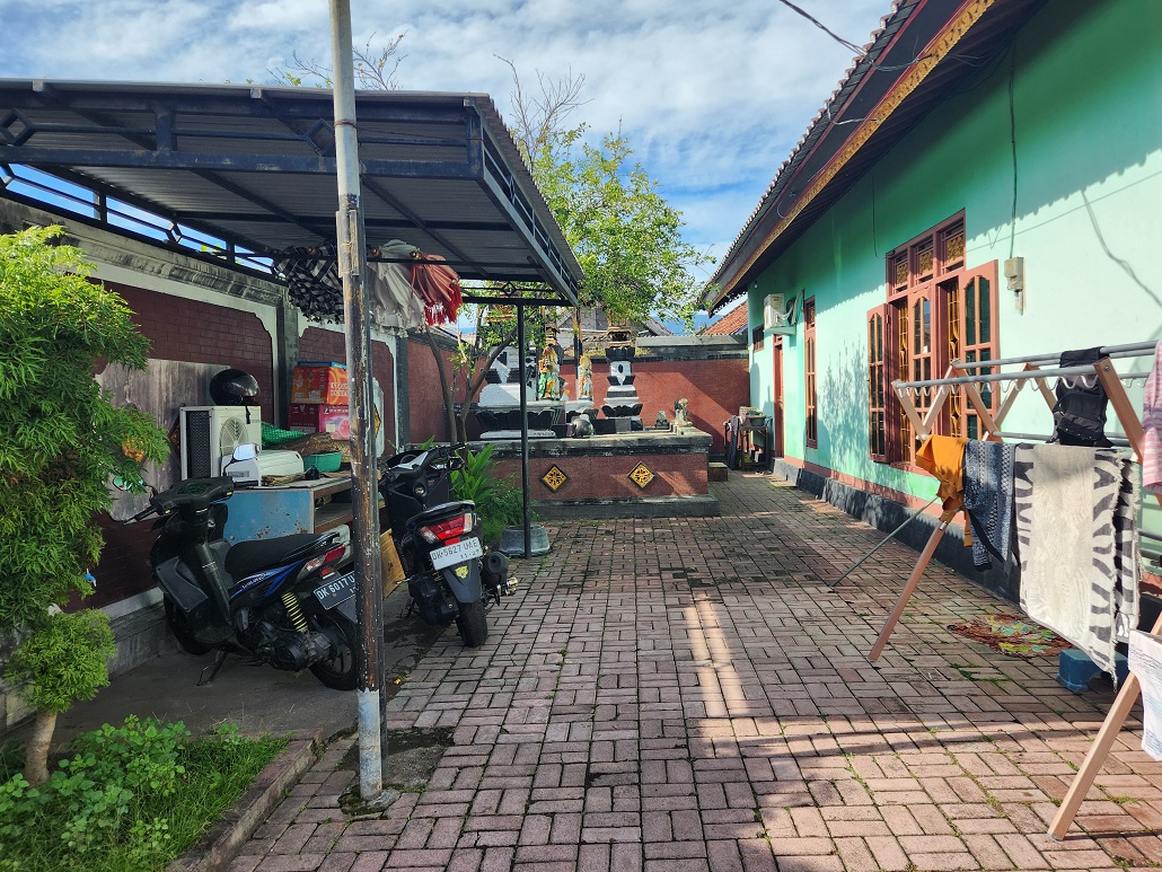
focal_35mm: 25
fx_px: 839
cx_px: 623
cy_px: 431
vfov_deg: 54.9
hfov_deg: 69.3
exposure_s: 1/897
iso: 20
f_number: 1.8
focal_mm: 5.4
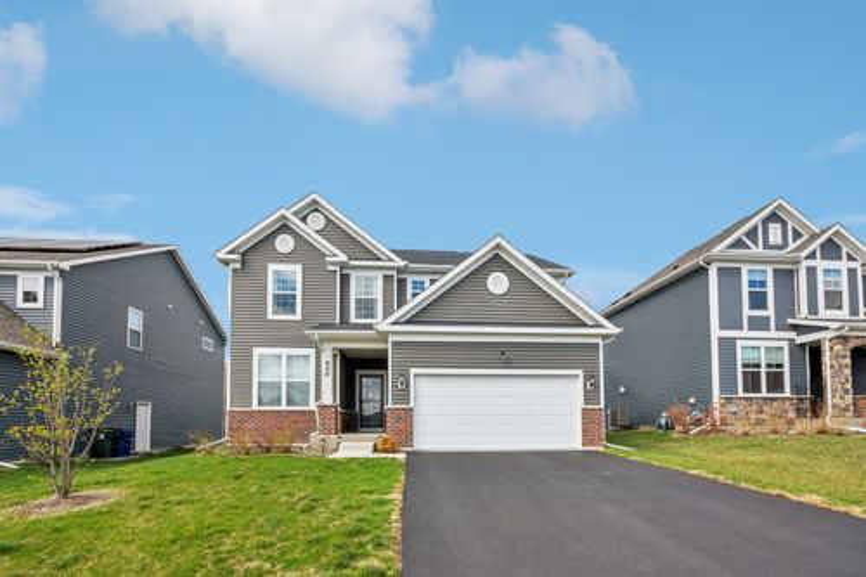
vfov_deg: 77.3
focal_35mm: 15
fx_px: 361
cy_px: 288
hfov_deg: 100.4
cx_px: 433
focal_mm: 10
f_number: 8
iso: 400
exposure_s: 1/800
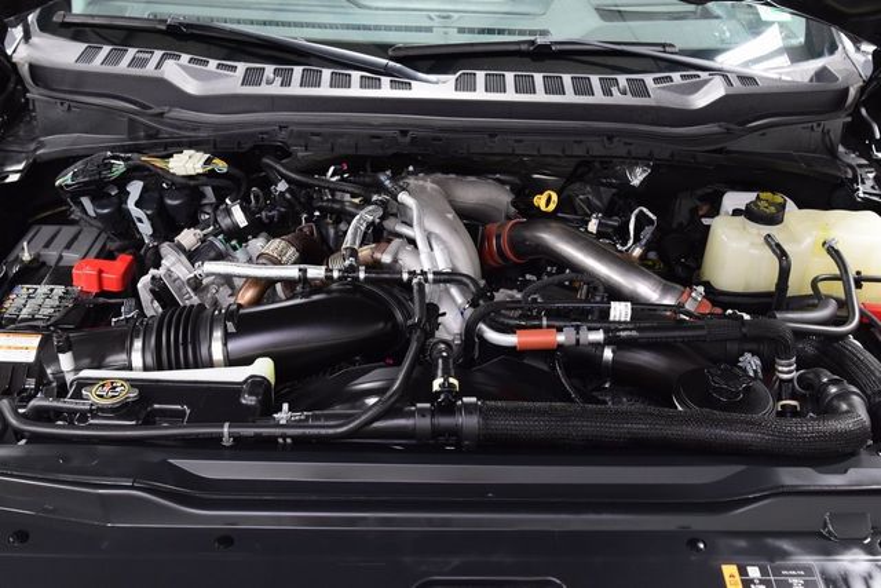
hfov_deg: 53.1
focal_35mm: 36
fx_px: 881
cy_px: 294
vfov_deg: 36.9
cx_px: 440
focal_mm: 24
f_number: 6.3
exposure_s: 1/15
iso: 1600
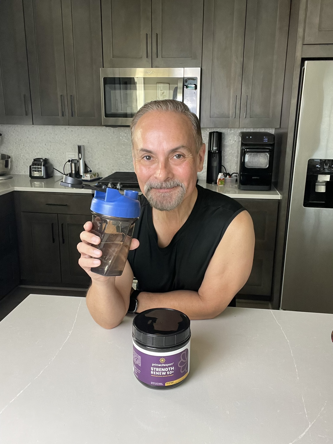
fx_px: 385
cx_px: 166
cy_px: 222
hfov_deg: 46.8
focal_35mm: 30
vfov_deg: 60.0
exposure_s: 1/60
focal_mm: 2.71
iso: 160
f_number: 2.2
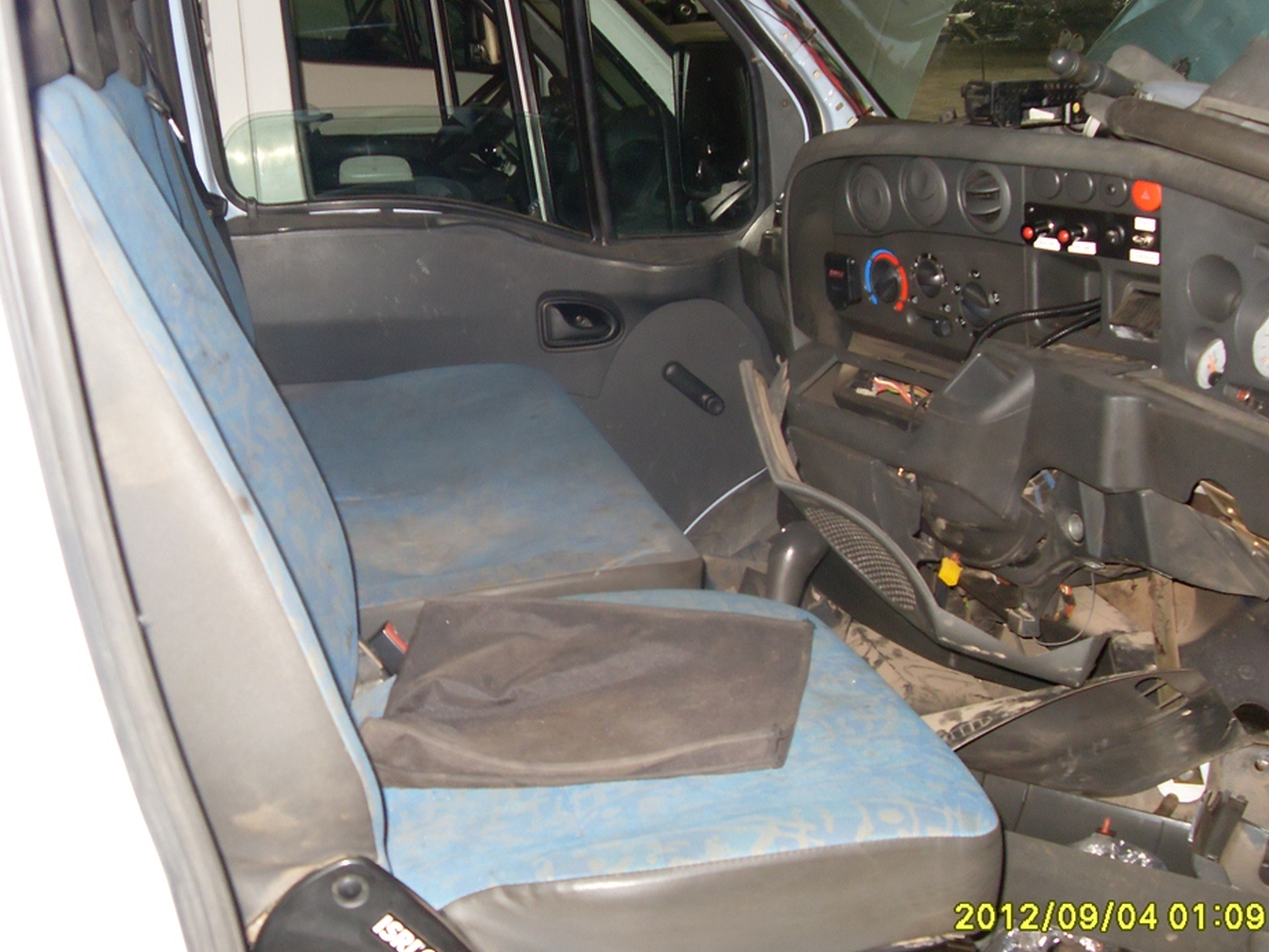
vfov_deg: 35.1
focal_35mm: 41
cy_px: 492
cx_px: 645
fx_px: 1503
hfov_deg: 45.8
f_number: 2.8
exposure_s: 1/45
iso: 160
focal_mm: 6.3
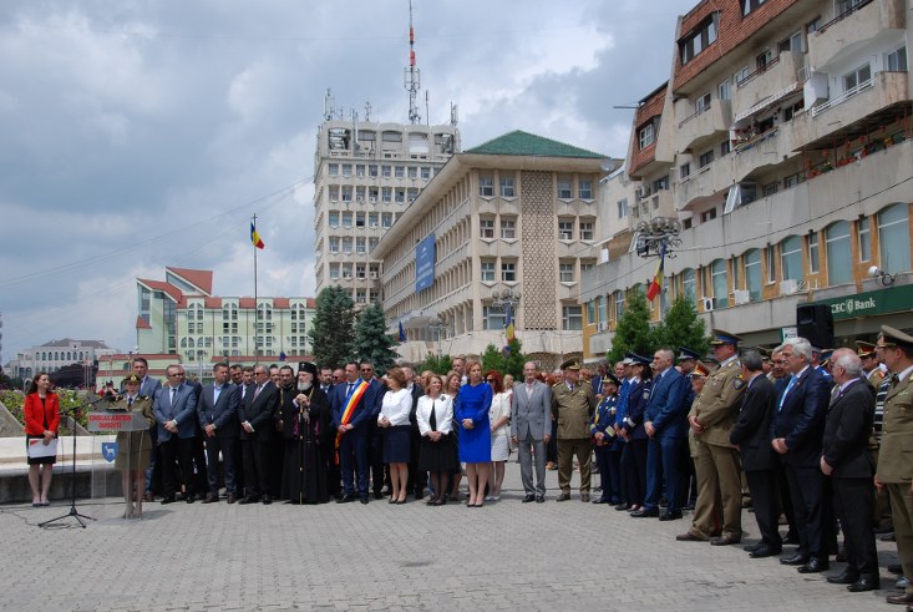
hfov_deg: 53.0
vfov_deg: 37.0
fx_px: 914
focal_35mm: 36
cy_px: 329
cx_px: 480
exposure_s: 1/200
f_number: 7.1
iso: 100
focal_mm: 22
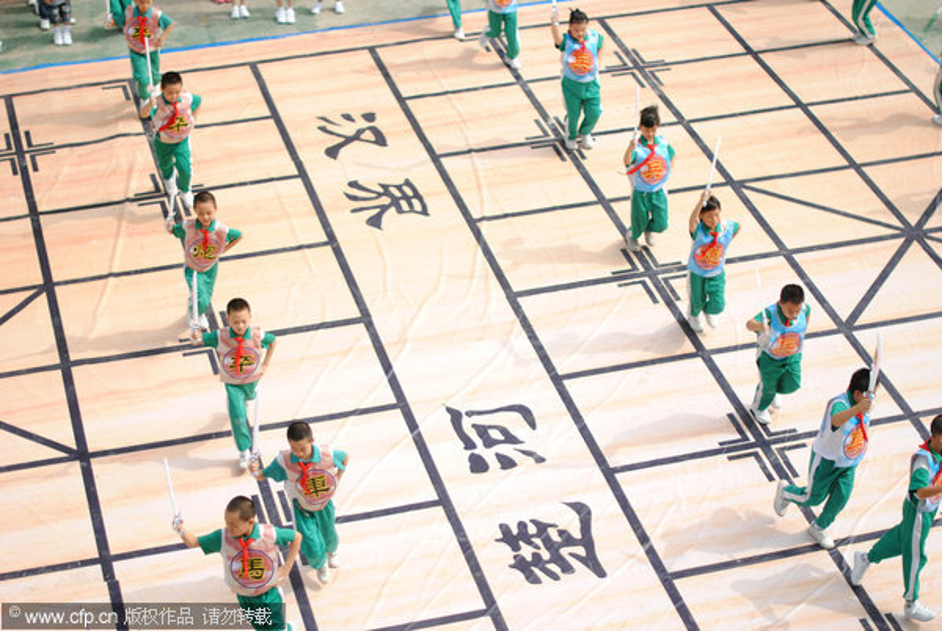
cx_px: 471
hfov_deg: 27.0
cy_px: 316
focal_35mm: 75
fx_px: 1965
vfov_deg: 18.2
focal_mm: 50
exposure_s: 1/4000
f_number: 1.4
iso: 100
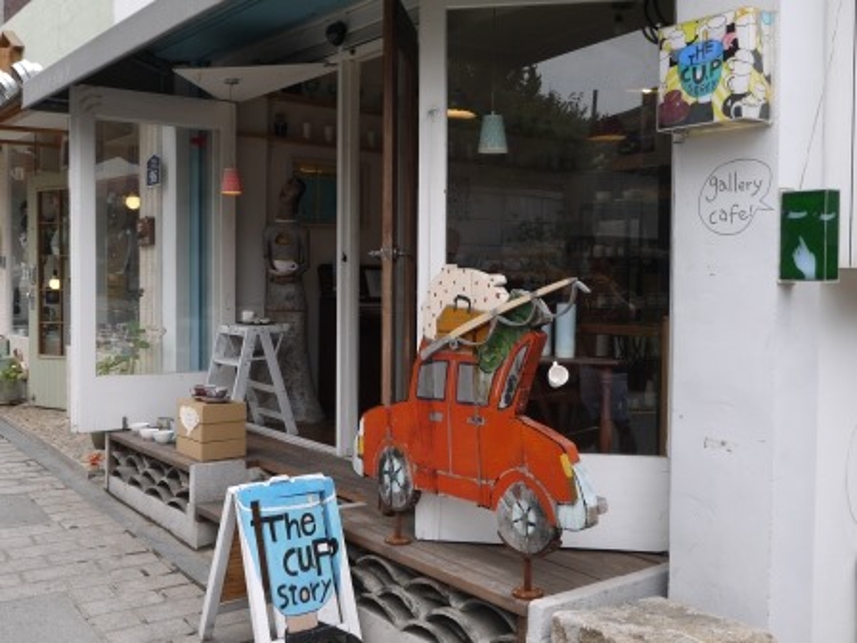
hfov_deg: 49.0
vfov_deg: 37.7
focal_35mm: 38
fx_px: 941
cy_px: 322
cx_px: 428
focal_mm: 19
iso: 160
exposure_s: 1/250
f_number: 7.1
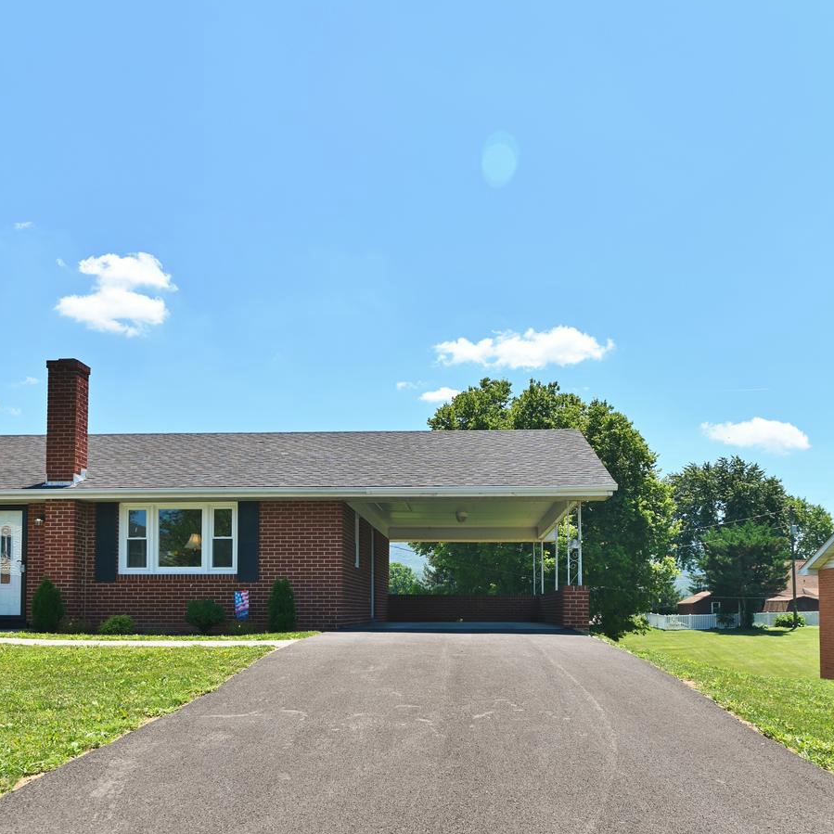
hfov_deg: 55.6
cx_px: 440
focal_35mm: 29
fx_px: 790
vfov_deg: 54.0
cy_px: 585
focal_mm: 20
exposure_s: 1/320
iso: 100
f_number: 6.3
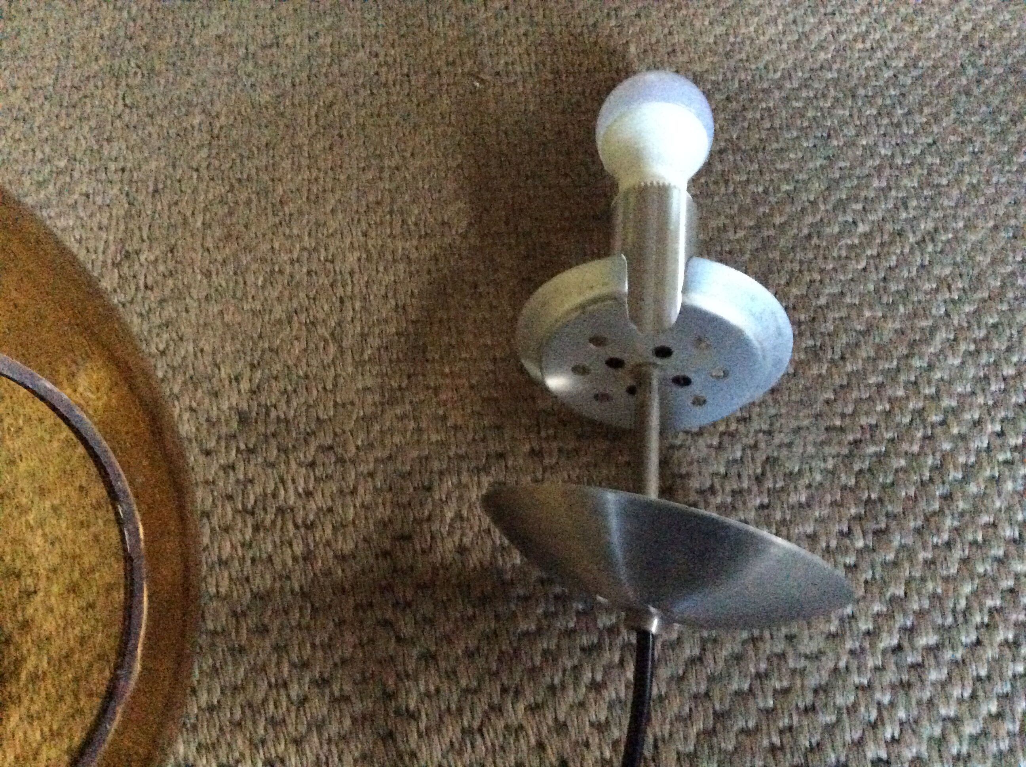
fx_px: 947
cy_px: 384
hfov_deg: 56.9
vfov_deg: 44.1
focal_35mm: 32
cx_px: 513
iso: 800
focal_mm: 3.3
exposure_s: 1/17
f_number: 2.4
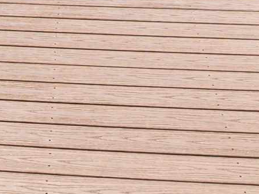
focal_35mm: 123
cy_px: -330
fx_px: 920
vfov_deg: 9.9
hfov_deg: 15.7
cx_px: -12
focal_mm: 9
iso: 200
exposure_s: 1/250
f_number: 7.1
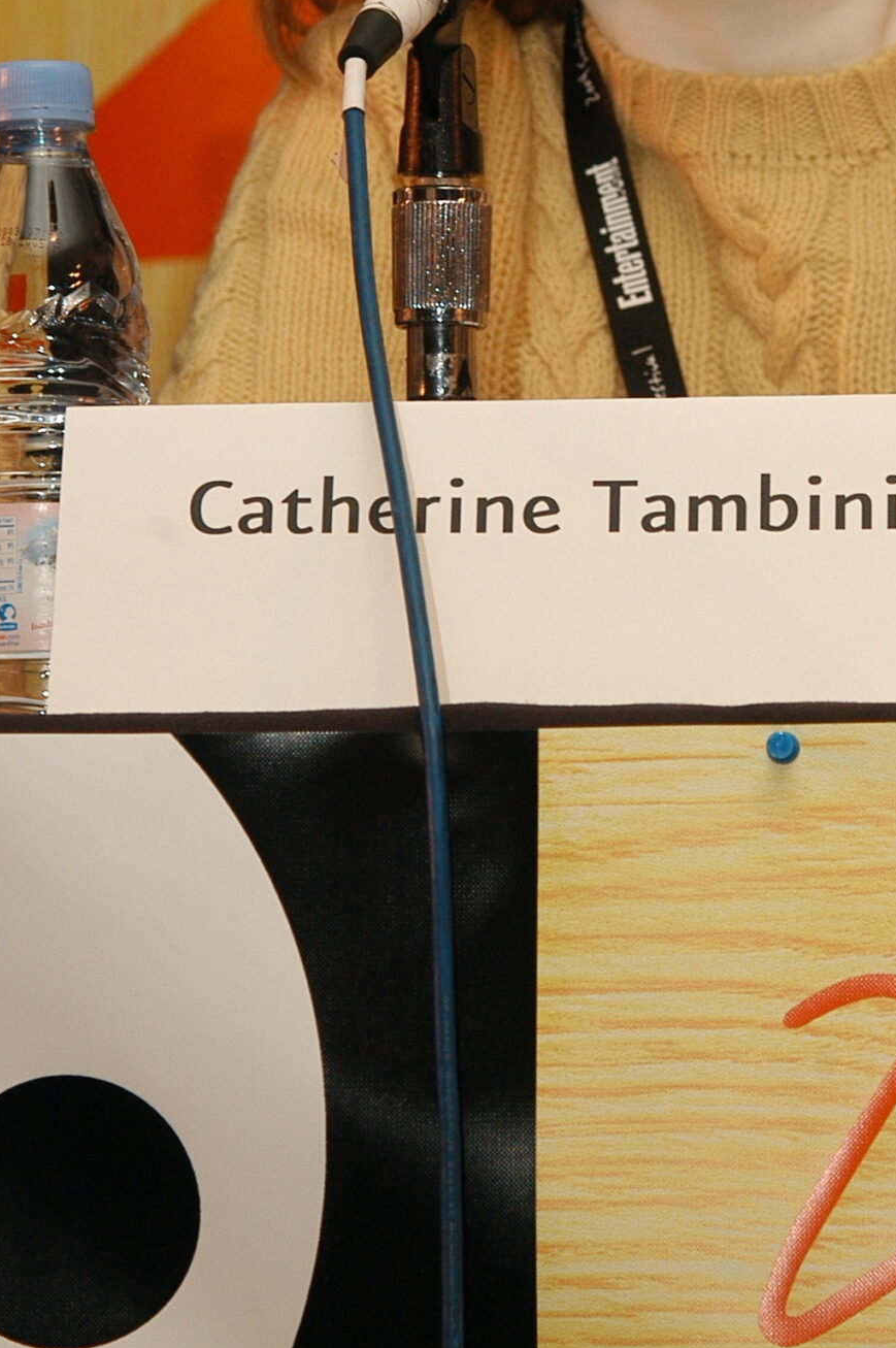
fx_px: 9013
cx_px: 791
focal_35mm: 241
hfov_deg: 5.7
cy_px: 410
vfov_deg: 8.5
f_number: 6.3
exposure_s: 1/60
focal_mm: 82
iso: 500
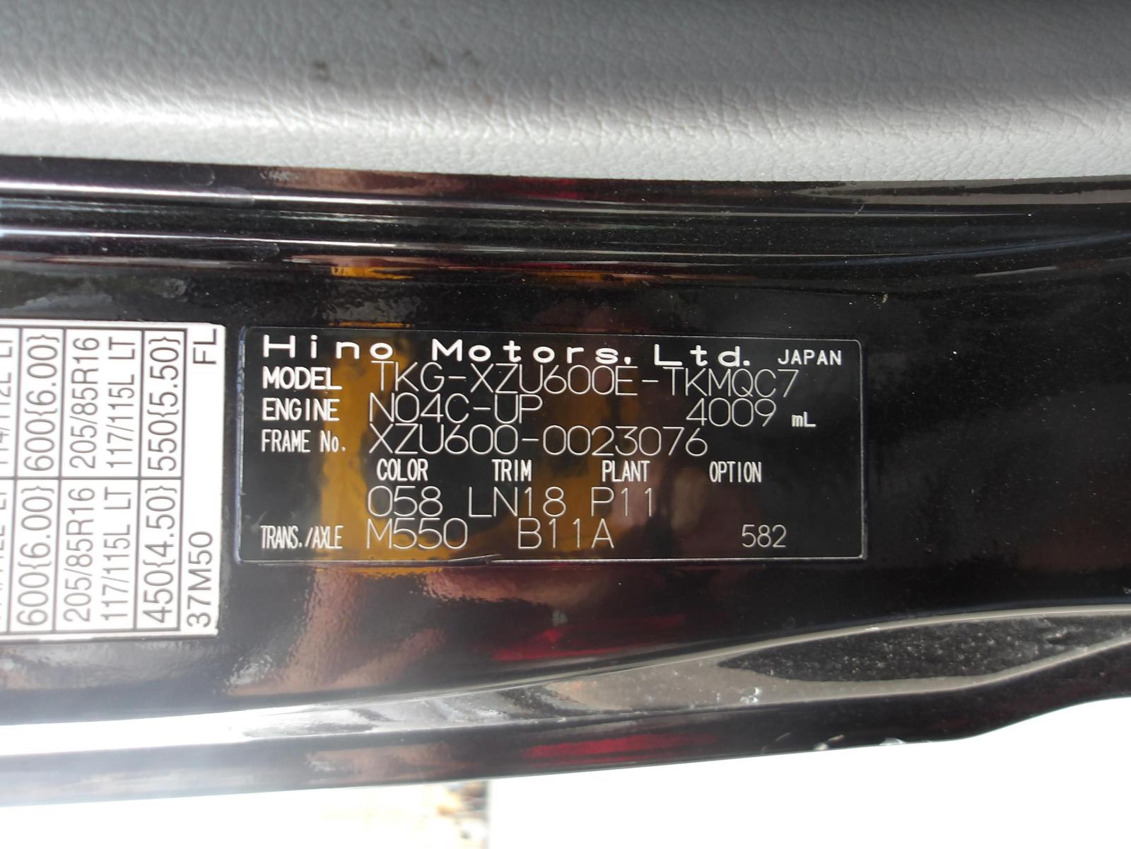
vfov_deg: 51.4
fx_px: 882
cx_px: 566
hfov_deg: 65.3
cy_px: 424
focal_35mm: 27
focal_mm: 4.9
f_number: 3
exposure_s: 1/58
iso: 100
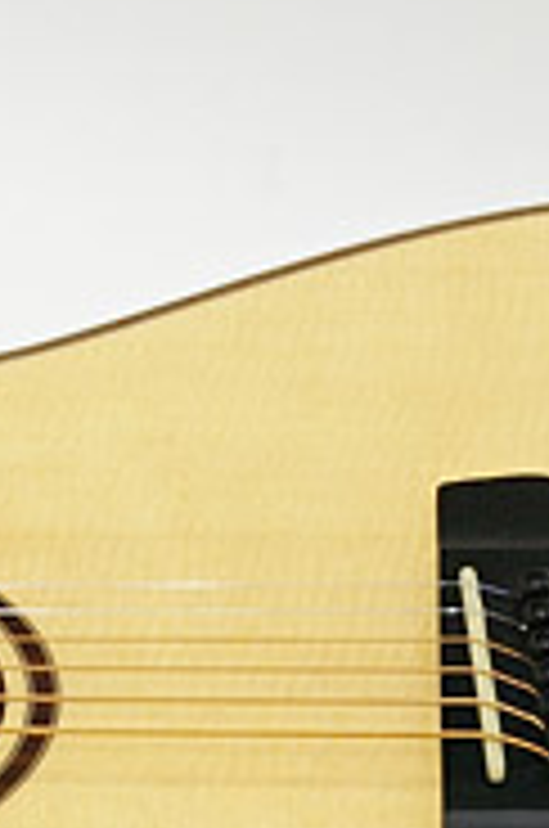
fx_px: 5579
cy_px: 972
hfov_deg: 5.6
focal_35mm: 243
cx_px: 225
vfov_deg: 8.4
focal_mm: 45
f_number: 16
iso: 400
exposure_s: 1
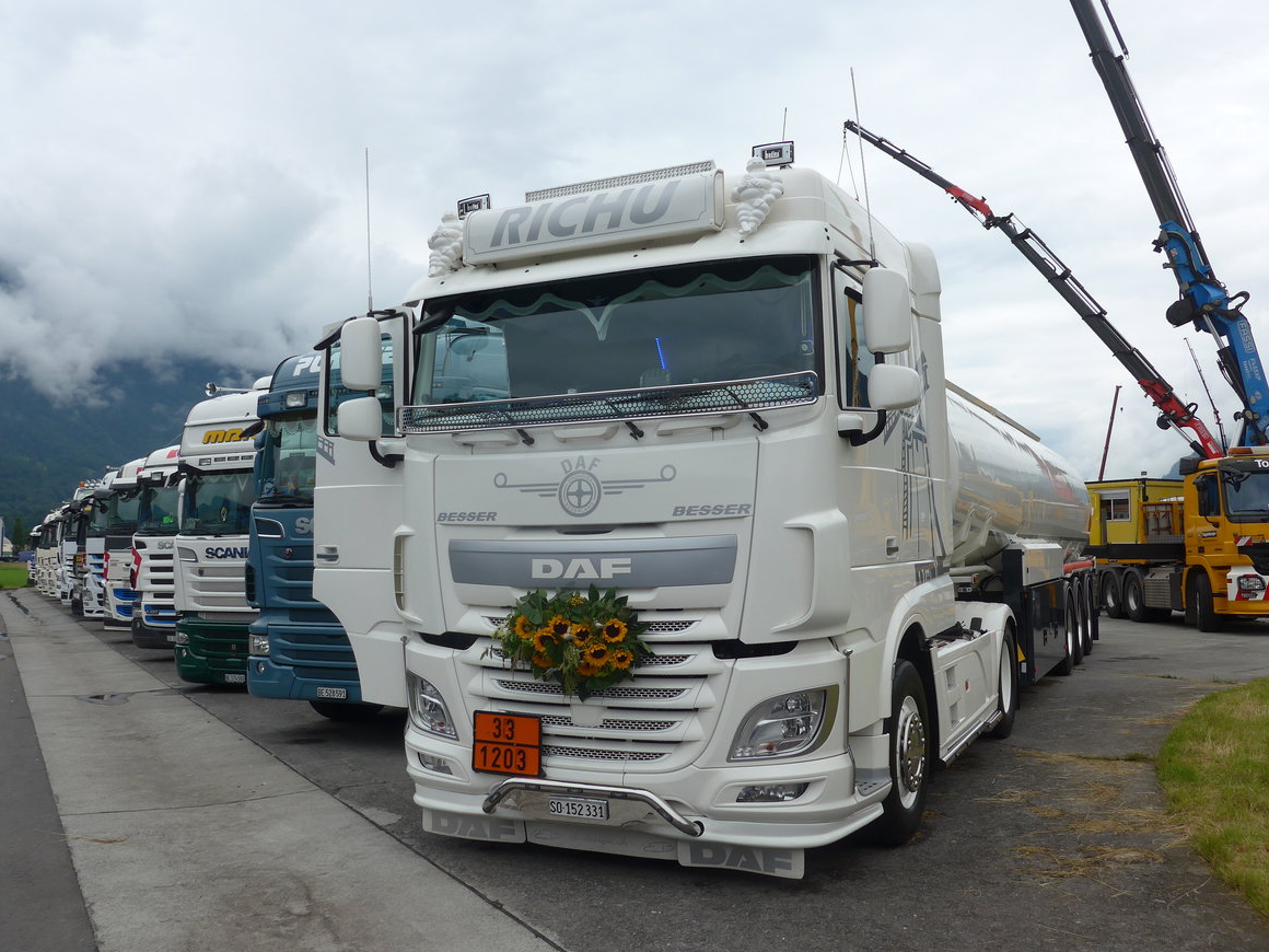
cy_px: 478
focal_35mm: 30
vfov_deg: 46.8
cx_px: 629
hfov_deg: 60.0
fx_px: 1100
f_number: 2.8
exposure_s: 1/1000
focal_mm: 6
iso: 80
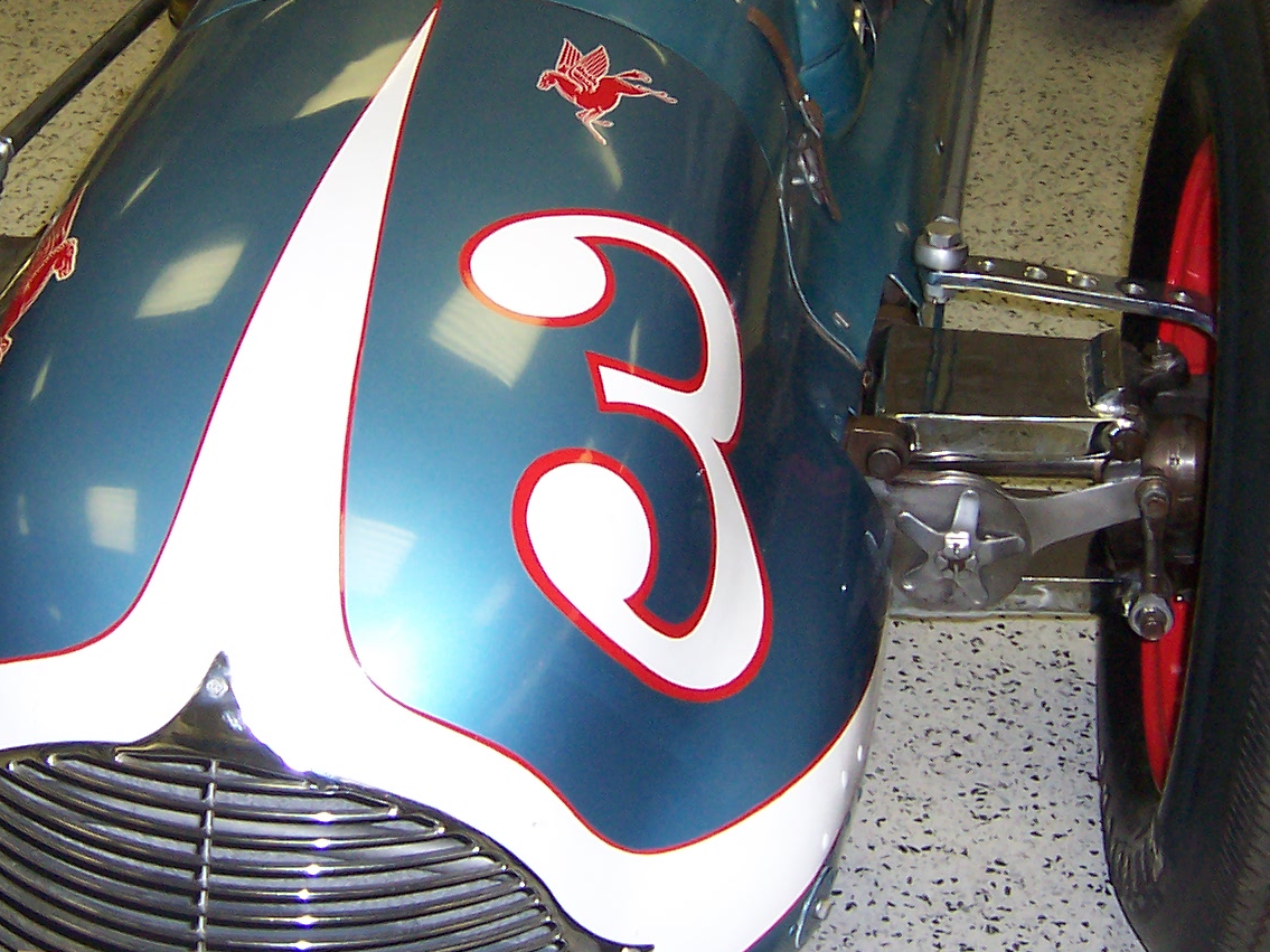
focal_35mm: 67
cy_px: 264
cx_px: 505
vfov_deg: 21.8
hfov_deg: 28.9
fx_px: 2458
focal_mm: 5.5
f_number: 2.8
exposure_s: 1/60
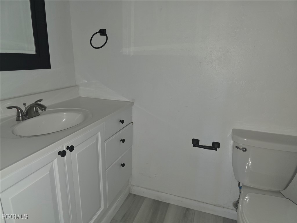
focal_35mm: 23
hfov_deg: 73.9
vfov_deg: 58.9
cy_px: 112
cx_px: 148
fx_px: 197
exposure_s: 1/42.2
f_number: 1.7
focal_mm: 6.3
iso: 100
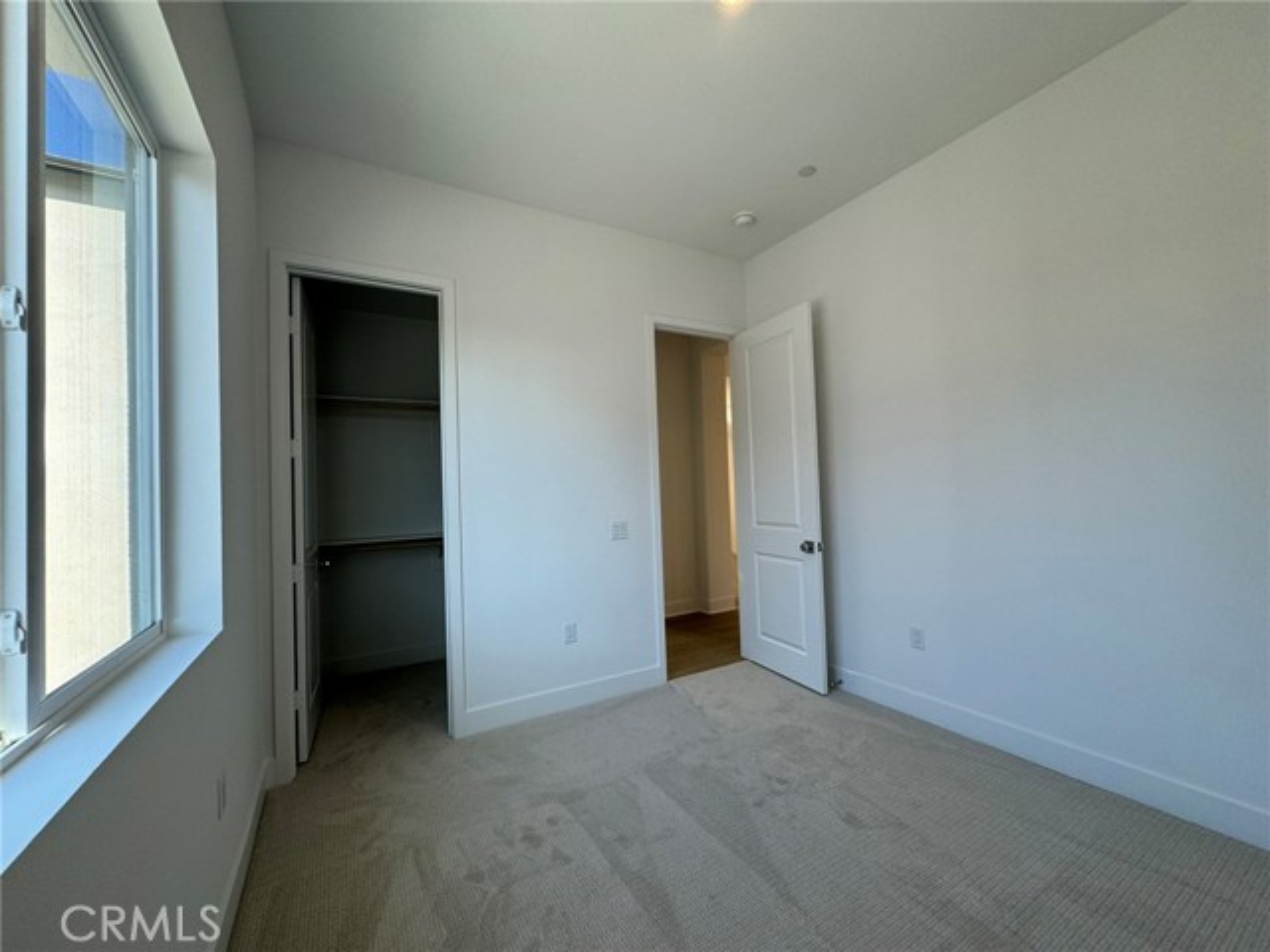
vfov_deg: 85.7
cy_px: 476
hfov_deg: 102.1
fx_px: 514
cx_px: 635
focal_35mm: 14
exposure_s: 1/120
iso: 64
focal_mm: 2.22
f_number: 2.2
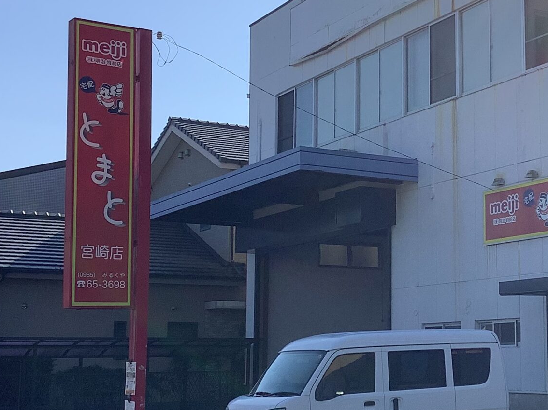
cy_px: 205
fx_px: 1108
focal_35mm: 70
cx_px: 428
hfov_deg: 27.3
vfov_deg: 21.0
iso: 25
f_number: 2.4
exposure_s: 1/1664
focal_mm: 3.3
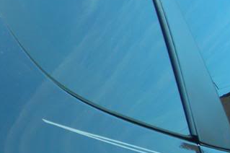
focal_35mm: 127
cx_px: -74
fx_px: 811
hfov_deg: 15.3
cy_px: 35
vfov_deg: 10.7
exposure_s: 1/355
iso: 50
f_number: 3.2
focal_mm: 6.3
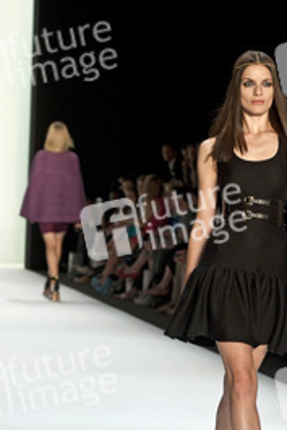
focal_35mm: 169
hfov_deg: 8.1
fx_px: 2018
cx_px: 212
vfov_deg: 12.1
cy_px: 303
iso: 1600
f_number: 7.1
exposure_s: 1/200
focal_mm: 112
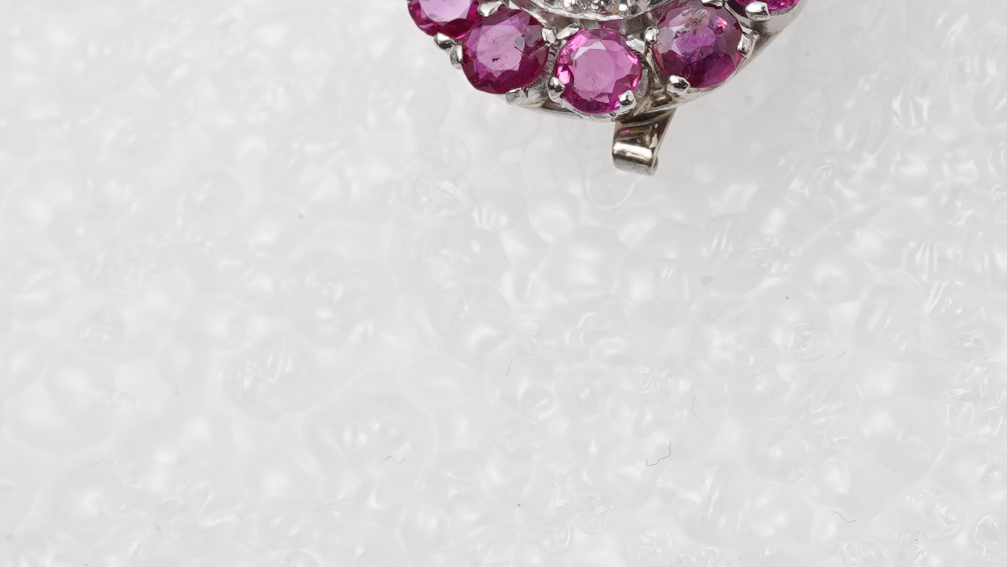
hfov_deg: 18.0
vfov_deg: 10.3
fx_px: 3098
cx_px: 1010
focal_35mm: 116
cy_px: -93
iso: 500
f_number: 22
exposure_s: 1/125
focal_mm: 30
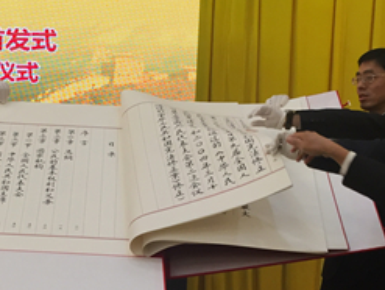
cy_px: 248
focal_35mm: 75
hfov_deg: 25.6
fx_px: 835
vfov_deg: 19.4
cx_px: 86
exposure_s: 1/33
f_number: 2.2
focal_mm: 4.15
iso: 40
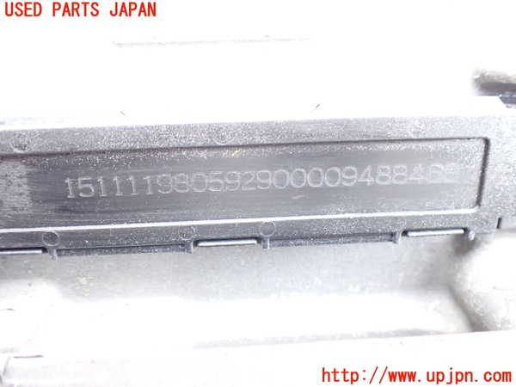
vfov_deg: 46.8
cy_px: 194
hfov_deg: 60.0
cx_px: 258
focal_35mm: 30
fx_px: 447
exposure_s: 1/100
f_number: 2.3
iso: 800
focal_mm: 5.4
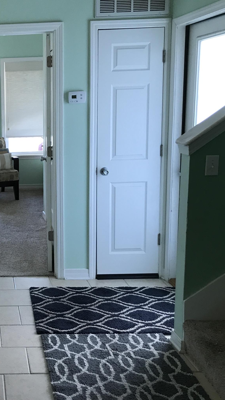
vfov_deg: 45.4
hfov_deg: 24.4
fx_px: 477
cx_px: -34
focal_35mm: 45
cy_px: 182
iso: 25
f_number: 1.8
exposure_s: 1/40
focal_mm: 3.99
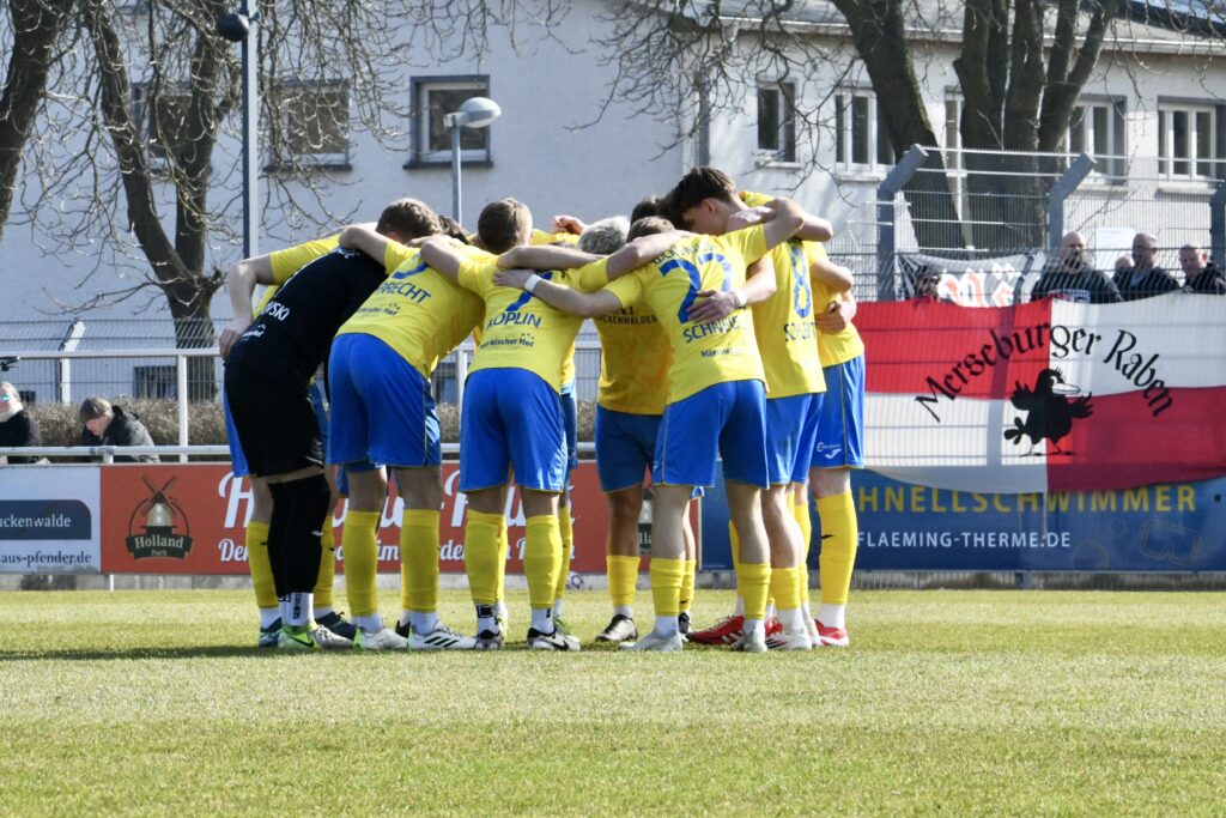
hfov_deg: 7.4
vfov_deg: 4.9
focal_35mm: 280
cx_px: 613
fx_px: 9536
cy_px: 409
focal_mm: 280
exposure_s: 1/1250
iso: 8000
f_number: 22
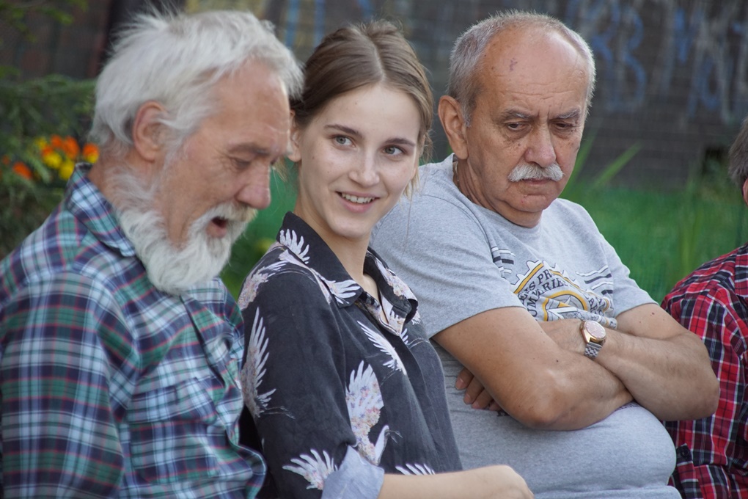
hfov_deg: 9.8
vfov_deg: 6.5
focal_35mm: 210
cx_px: 374
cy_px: 250
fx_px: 4363
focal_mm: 140
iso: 800
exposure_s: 1/250
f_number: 5.6
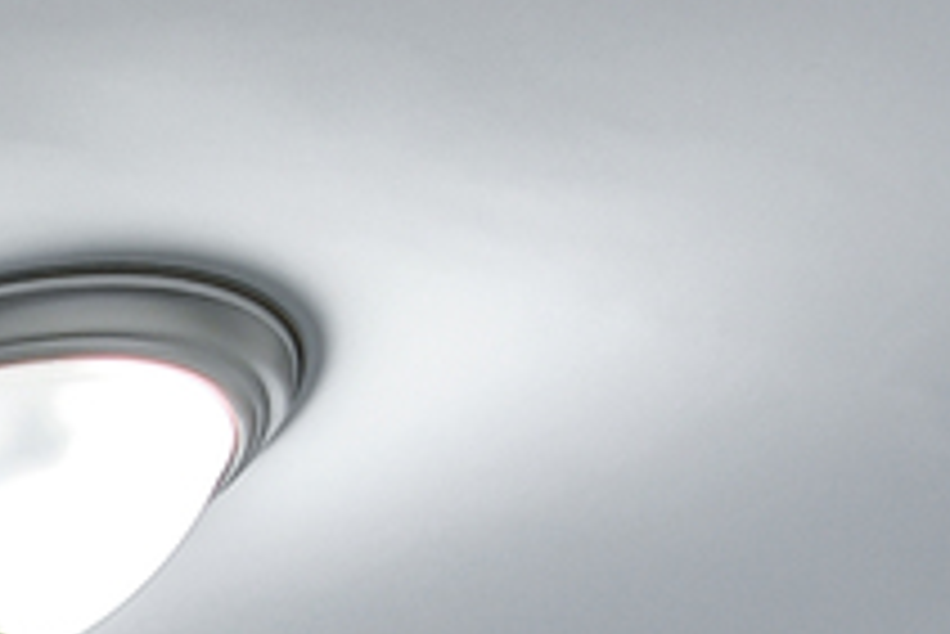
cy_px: 2289
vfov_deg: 8.4
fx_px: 3037
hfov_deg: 11.2
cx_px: -1900
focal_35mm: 115
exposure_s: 1/100
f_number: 3.5
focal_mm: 10
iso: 200
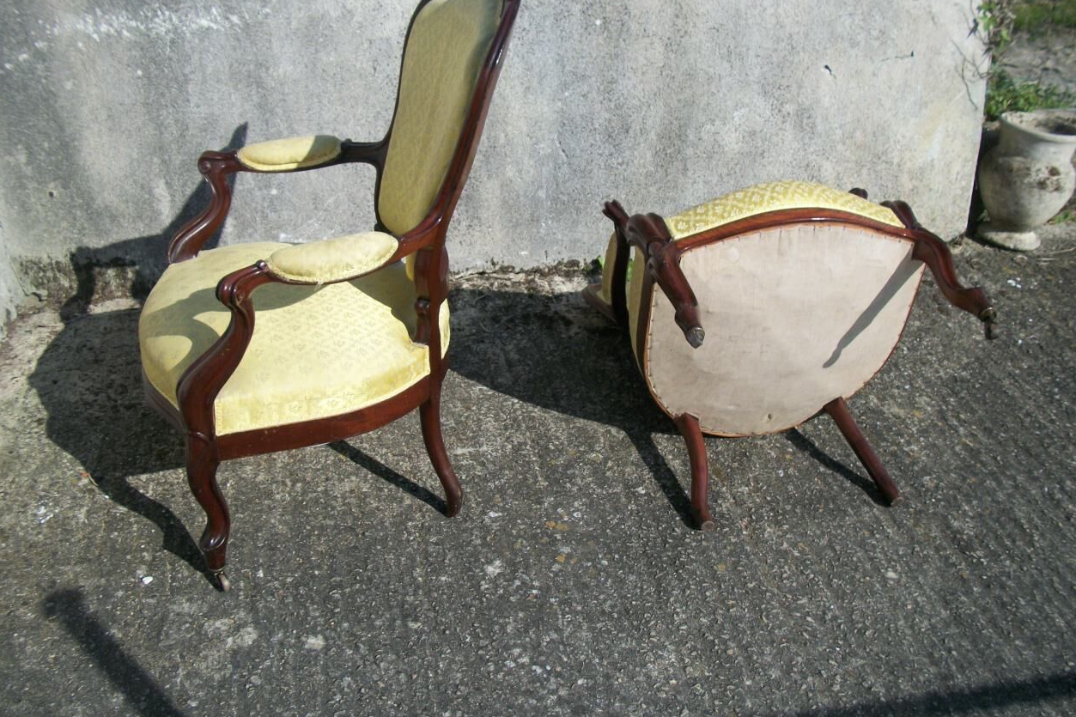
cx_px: 540
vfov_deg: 38.9
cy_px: 339
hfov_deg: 55.8
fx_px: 1016
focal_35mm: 34
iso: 80
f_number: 8.8
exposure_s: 1/200
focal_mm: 5.7
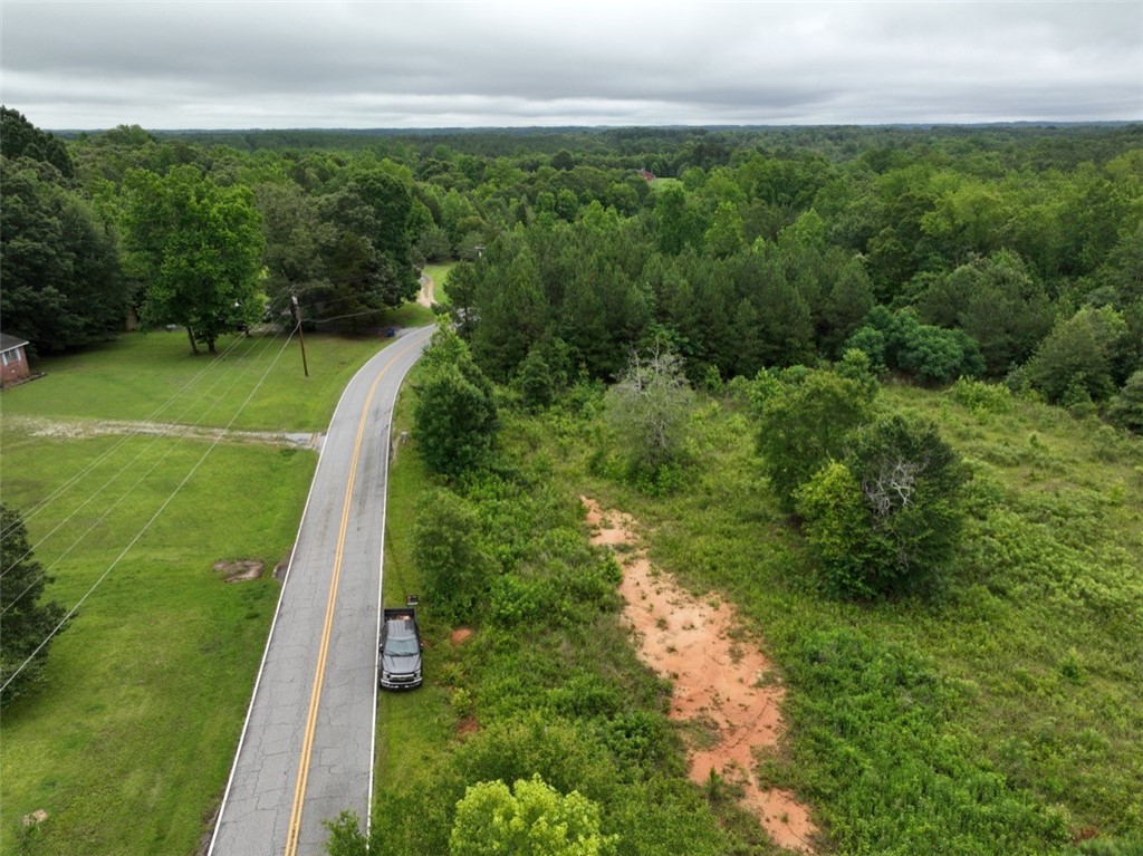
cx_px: 572
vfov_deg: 56.8
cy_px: 428
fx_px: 792
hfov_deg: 71.6
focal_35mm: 24
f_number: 2.8
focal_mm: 12.29
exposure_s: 1/120
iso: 120
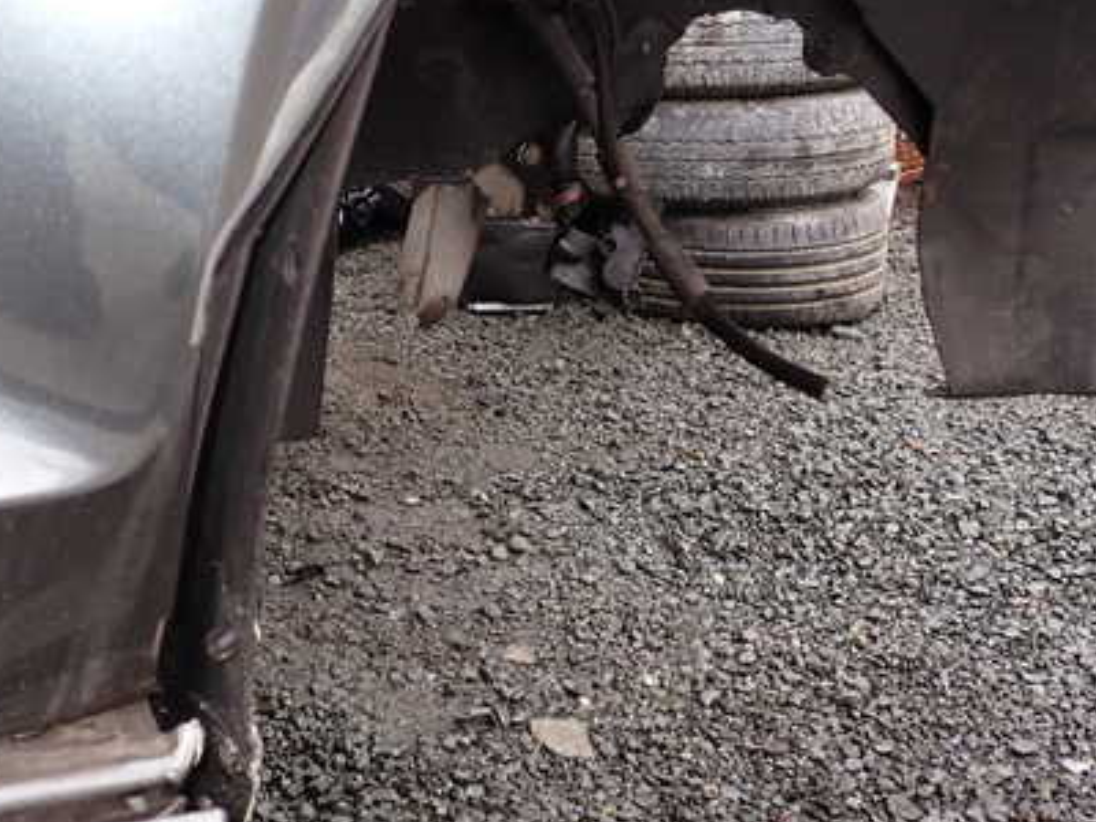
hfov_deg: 41.4
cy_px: 452
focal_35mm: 45
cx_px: 342
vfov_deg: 32.2
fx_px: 1425
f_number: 3.2
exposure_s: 1/80
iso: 100
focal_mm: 5.4
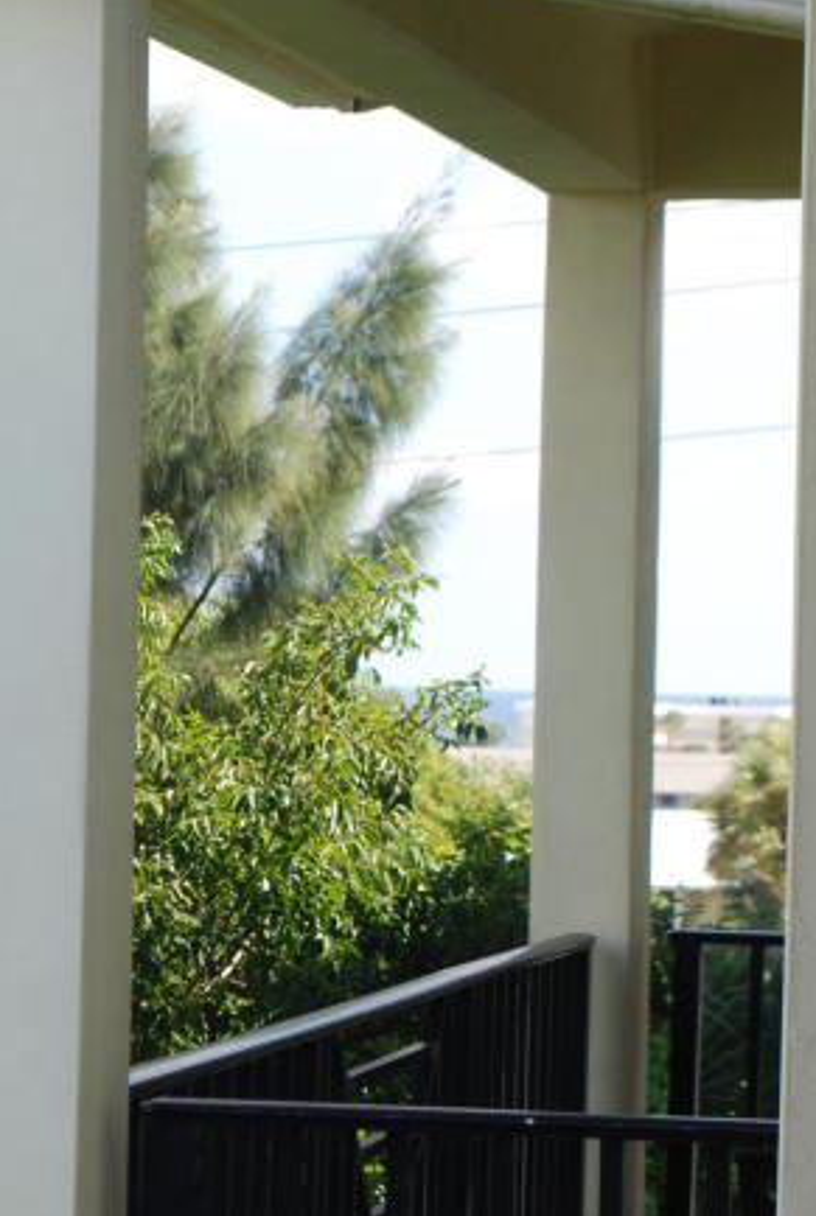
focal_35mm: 146
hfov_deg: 9.4
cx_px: 356
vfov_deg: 14.0
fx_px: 4940
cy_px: 647
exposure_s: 1/320
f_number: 9
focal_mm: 55
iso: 400
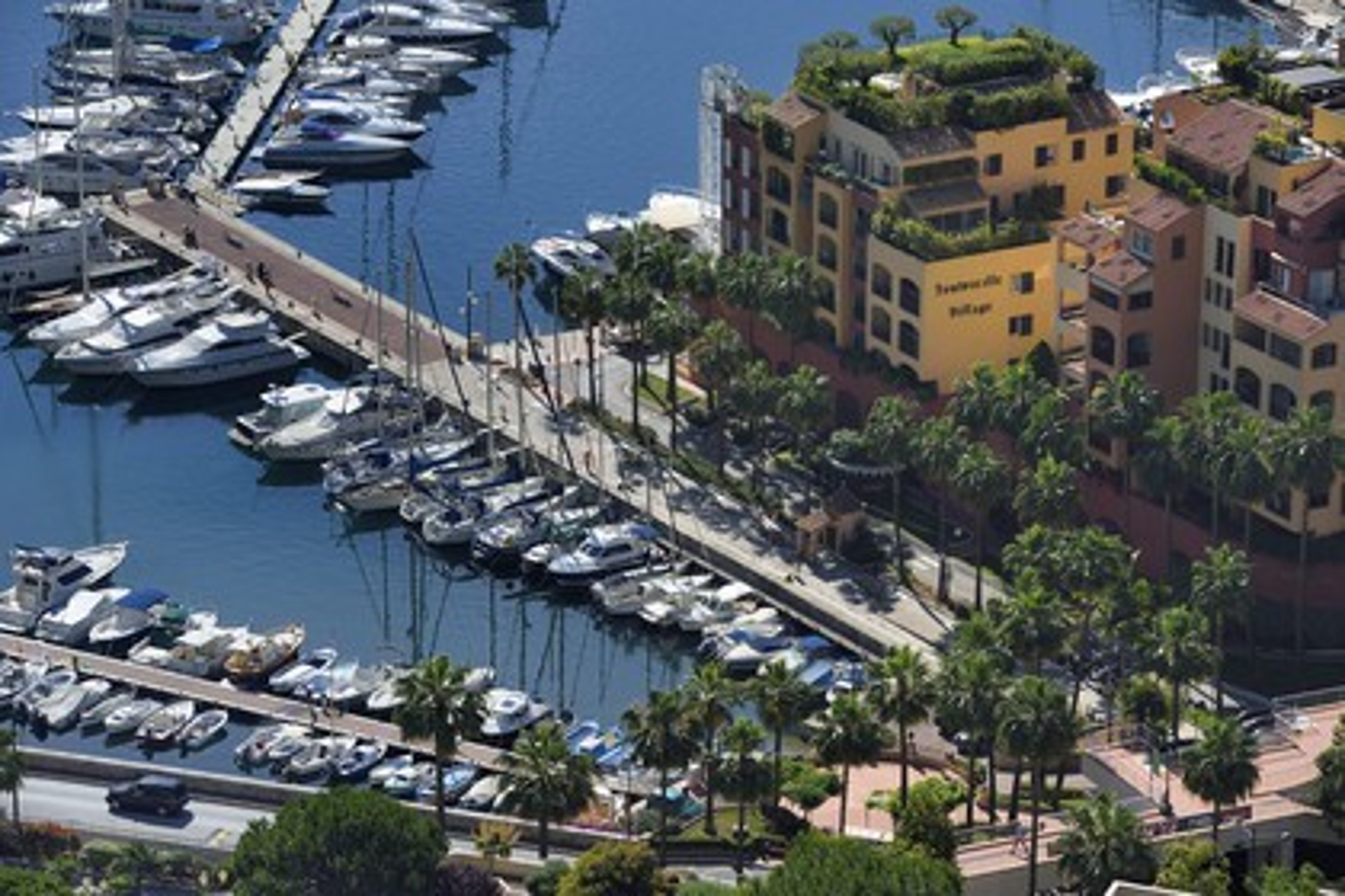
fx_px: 5043
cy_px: 448
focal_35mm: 135
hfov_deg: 15.2
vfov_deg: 10.2
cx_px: 672
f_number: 9
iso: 200
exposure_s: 1/320
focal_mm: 135
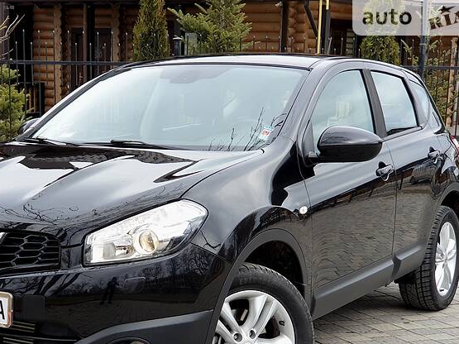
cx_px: 153
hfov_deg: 25.9
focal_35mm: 75
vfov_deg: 19.5
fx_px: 994
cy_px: 238
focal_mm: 6
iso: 25
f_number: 2.4
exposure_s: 1/115
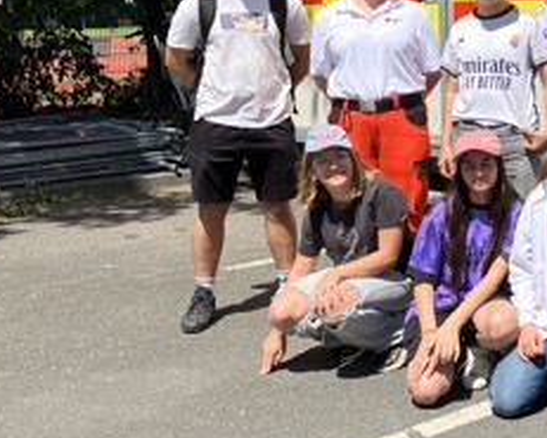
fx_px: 1150
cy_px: 125
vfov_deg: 21.4
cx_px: 564
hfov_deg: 25.3
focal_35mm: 71
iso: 32
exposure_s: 1/2703
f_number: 1.8
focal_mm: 3.99
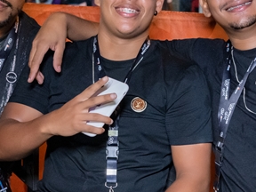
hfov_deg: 22.0
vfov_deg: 16.6
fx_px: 658
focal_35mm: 89
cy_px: 123
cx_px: 112
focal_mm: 24
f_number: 2.8
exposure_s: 1/160
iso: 2500
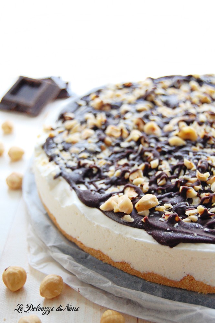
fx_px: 511
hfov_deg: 23.7
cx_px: 108
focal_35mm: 57
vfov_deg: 35.1
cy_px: 162
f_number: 5
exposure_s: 1/10
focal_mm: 38
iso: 800
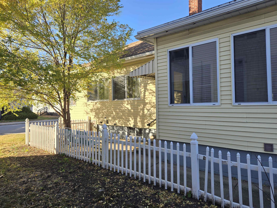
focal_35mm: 23
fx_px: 184
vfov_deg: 58.9
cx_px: 138
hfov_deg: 73.9
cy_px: 104
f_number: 1.8
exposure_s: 1/711
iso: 25
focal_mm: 5.4
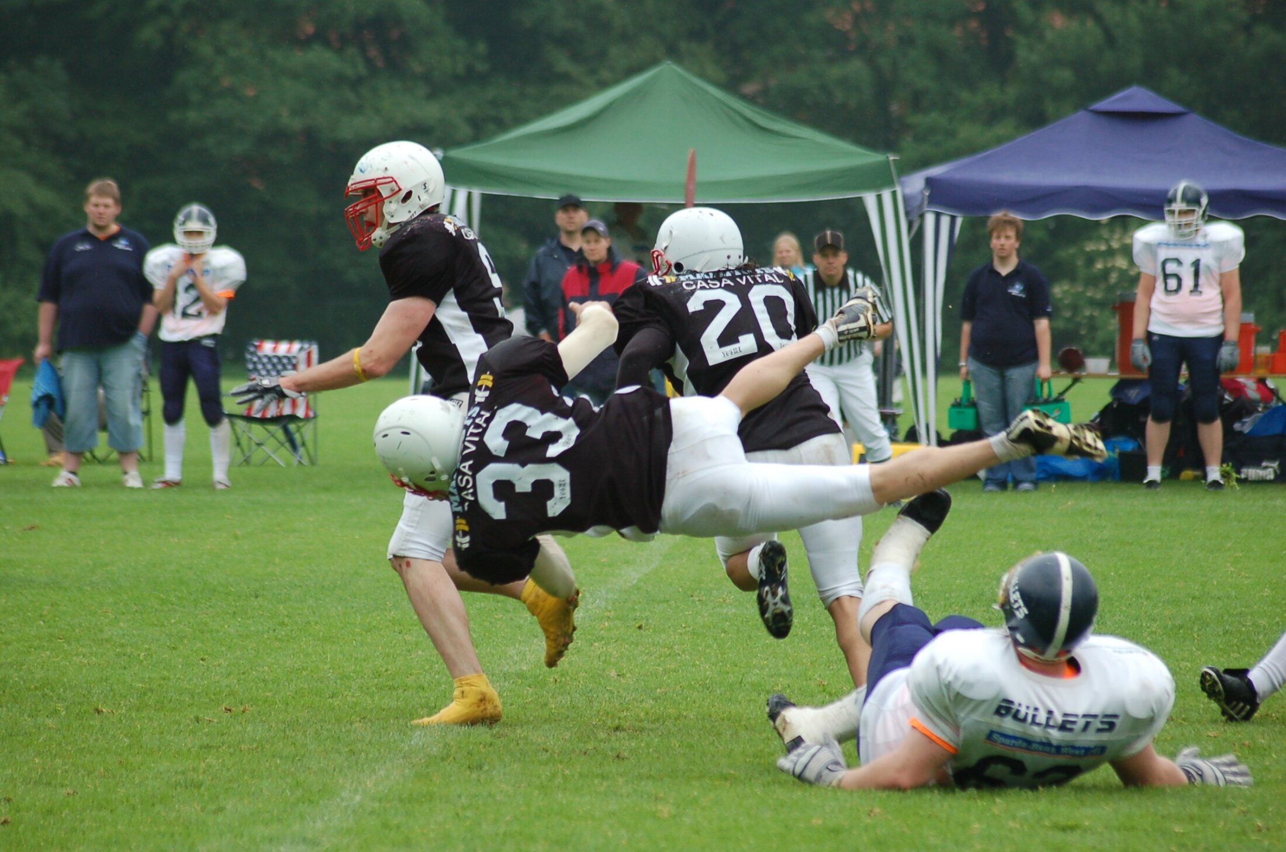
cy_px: 426
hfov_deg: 8.1
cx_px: 643
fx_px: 9092
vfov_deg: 5.4
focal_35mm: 255
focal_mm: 170
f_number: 4.8
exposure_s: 1/800
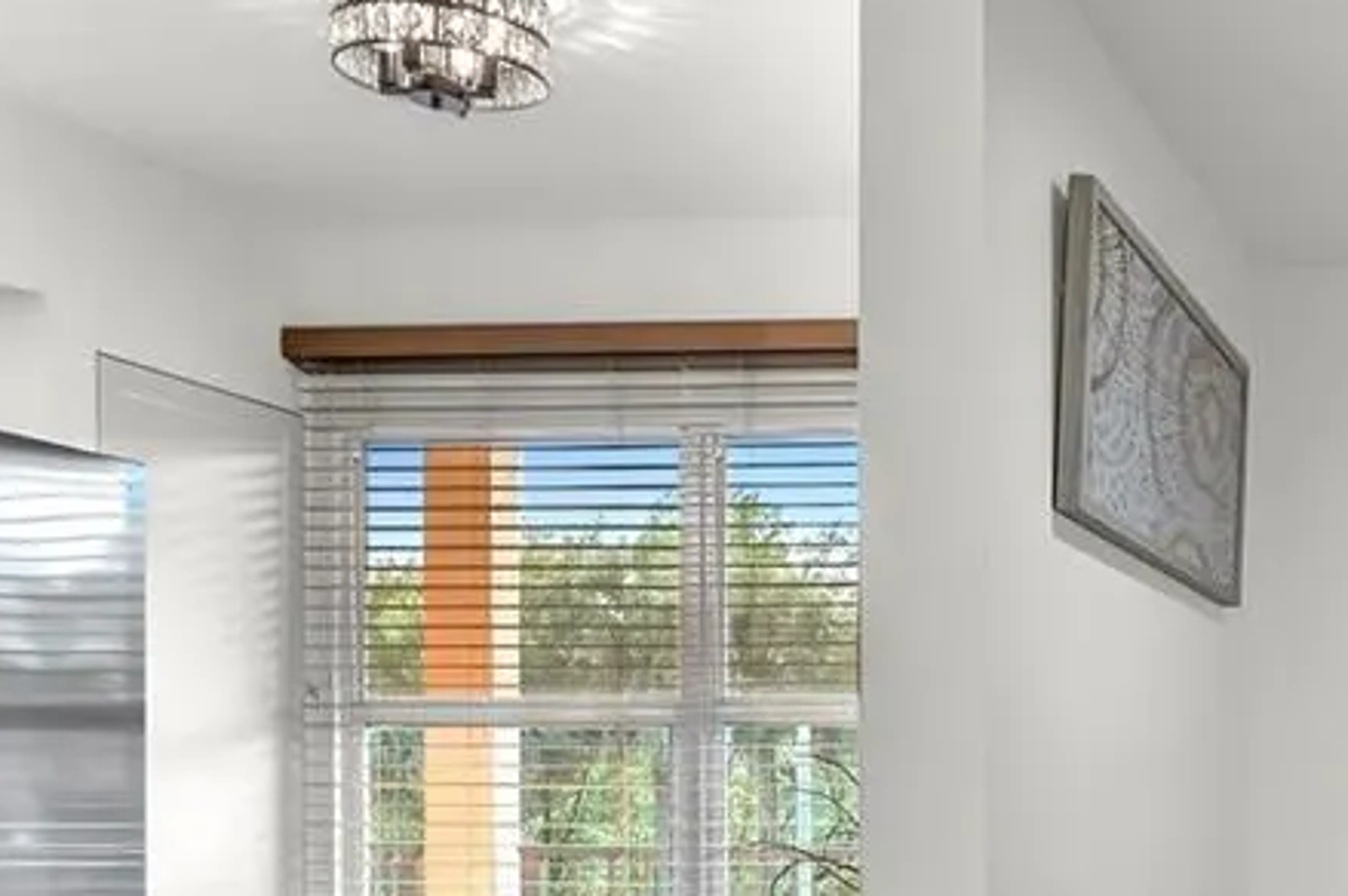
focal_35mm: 51
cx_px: 1532
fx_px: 1908
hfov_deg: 33.2
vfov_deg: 24.9
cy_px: 947
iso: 800
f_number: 8
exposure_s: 1/60
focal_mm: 14
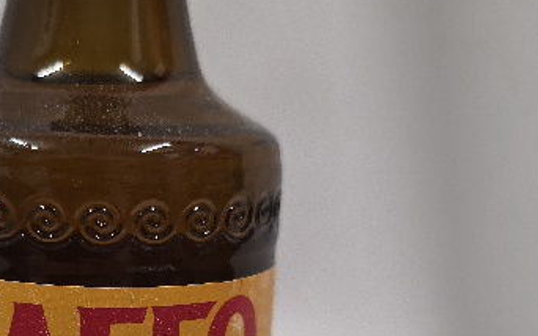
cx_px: 113
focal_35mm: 57
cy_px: 330
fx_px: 836
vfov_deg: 22.0
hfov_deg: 34.6
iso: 400
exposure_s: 1/101
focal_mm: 6.3
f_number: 1.7
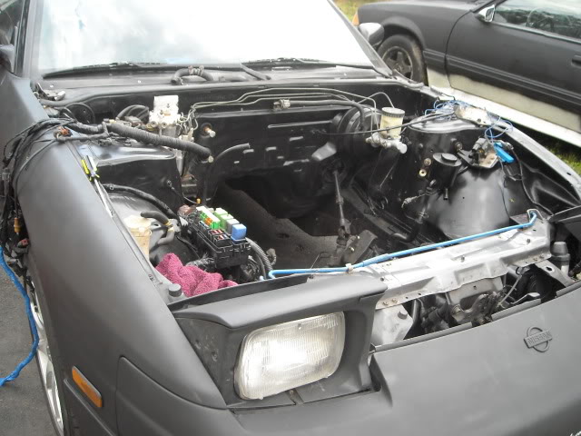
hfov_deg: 52.6
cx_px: 290
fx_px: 587
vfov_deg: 40.7
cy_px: 218
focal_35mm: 35
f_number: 2.8
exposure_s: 1/250
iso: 161
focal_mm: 5.7
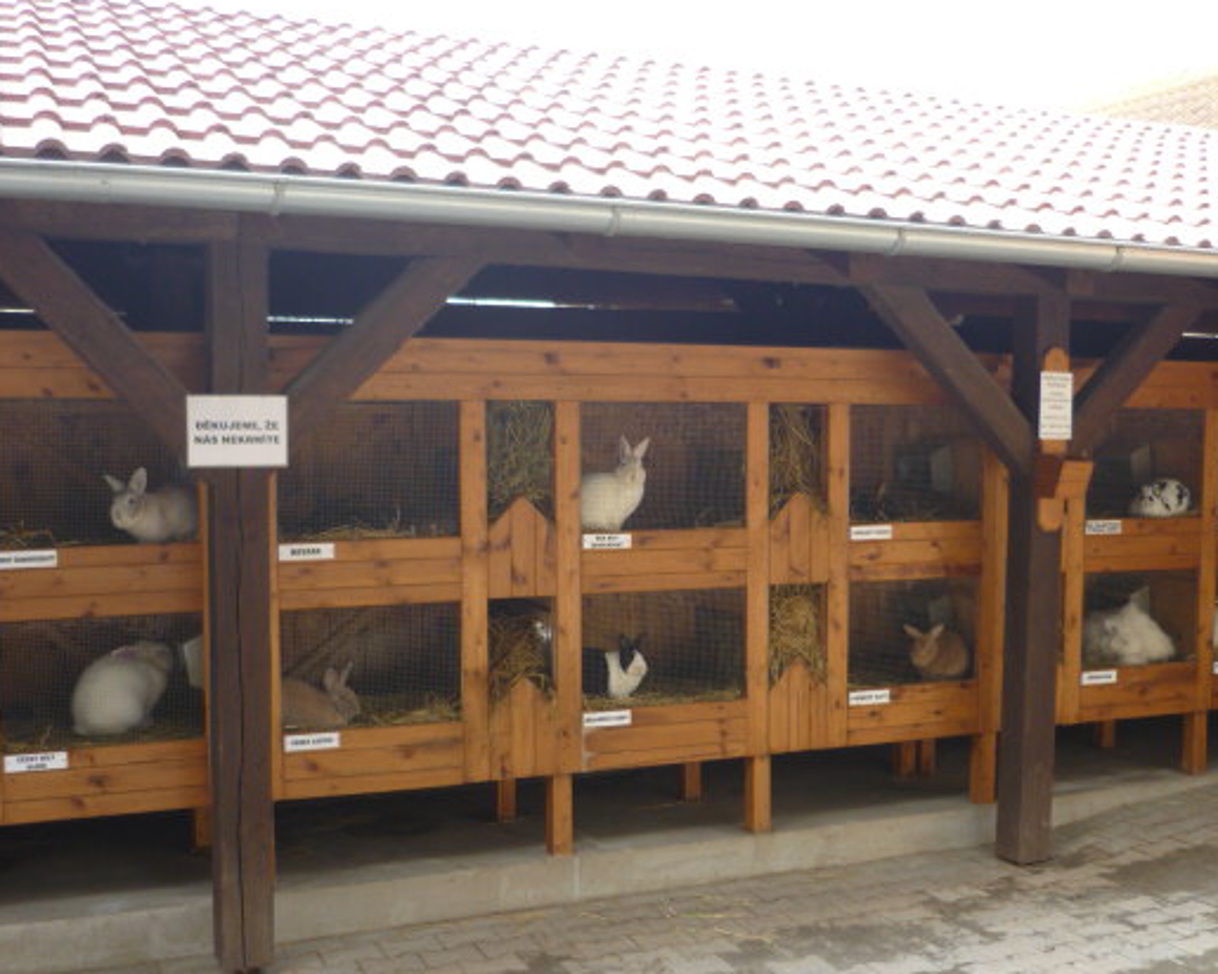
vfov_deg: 37.3
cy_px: 539
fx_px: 1442
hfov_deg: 45.8
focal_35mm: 40
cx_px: 657
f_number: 2.8
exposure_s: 1/100
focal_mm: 5.5
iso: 100
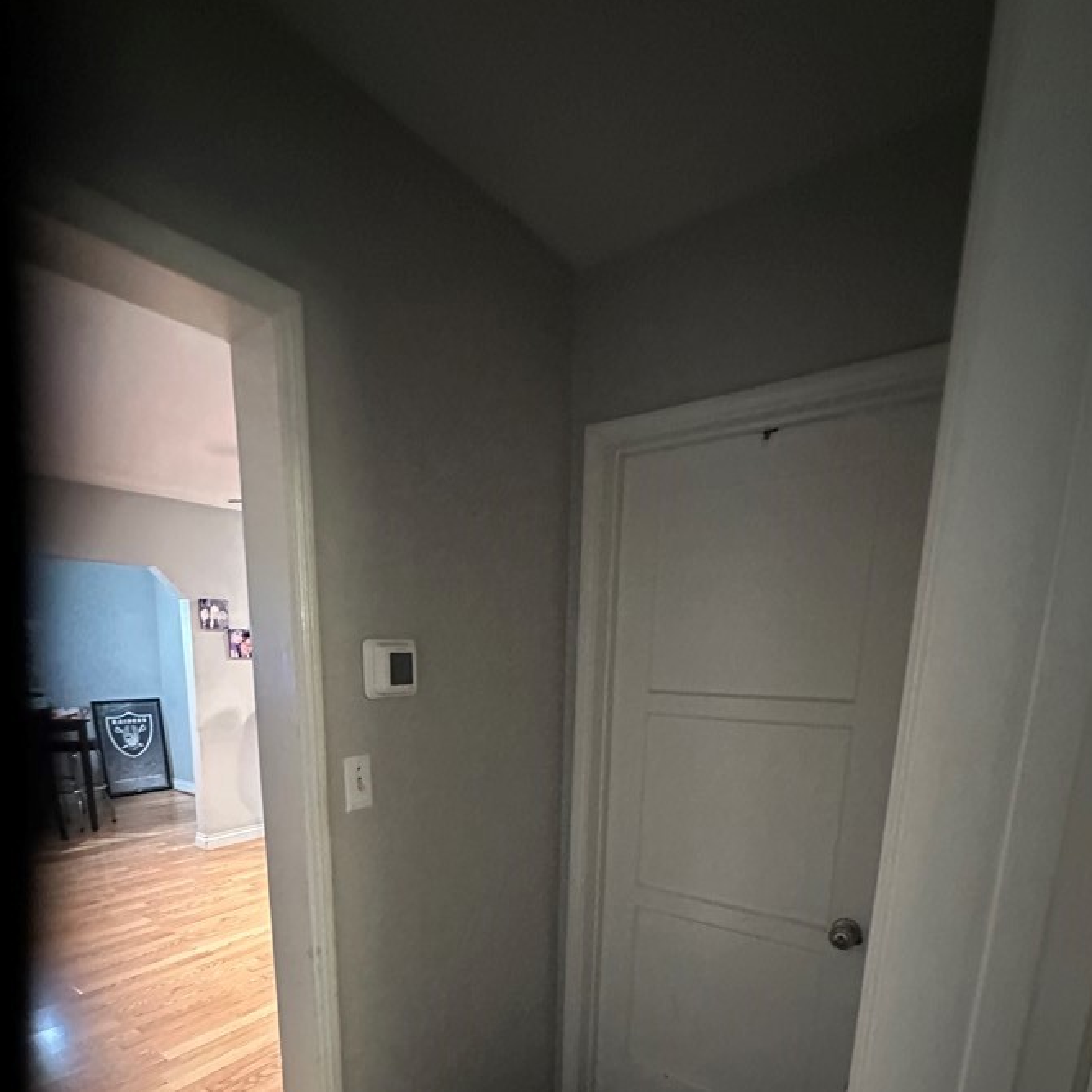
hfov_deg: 77.6
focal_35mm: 19
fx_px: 678
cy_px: 801
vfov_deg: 73.0
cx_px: 509
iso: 1250
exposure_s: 1/30
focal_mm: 2.22
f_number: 2.2
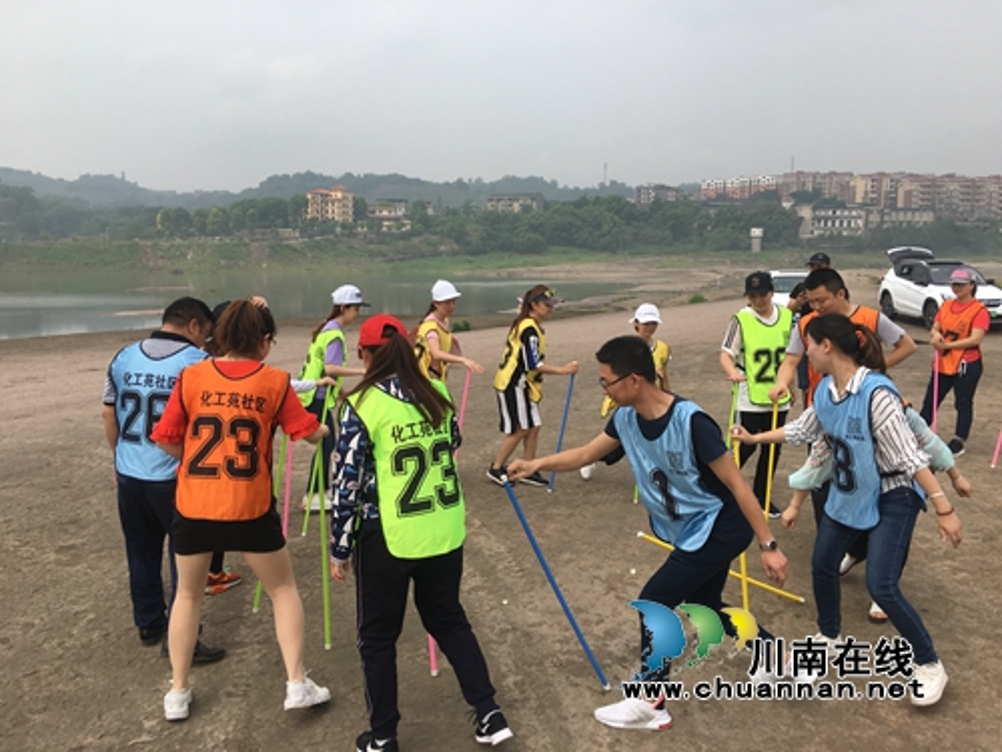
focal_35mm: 29
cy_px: 376
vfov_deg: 48.2
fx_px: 839
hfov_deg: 61.7
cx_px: 501
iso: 25
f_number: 2.2
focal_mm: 4.15
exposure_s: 1/1923
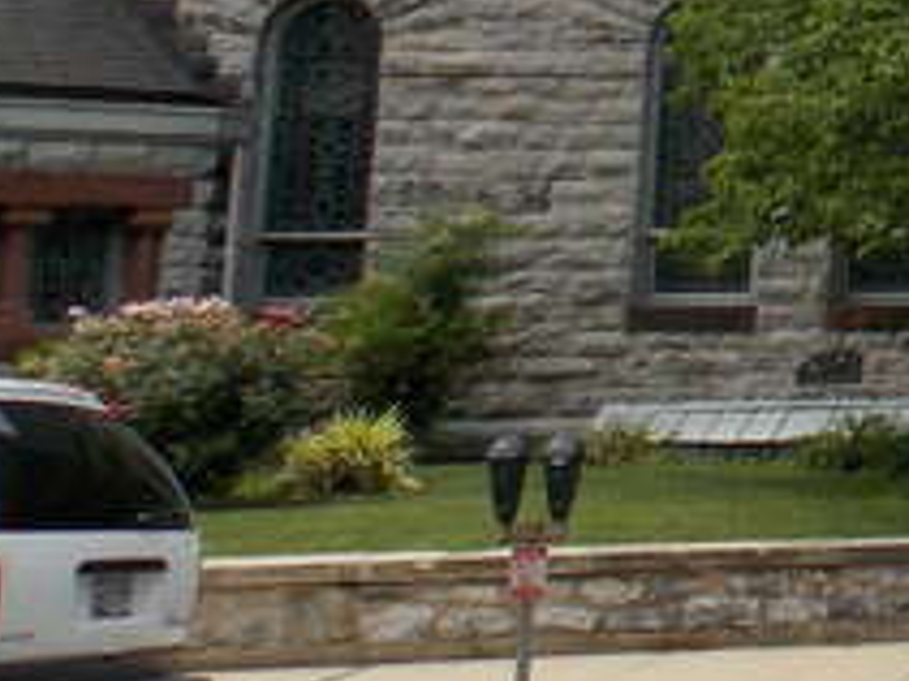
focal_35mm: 91
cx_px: 1689
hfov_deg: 17.2
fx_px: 2388
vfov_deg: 15.8
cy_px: -69
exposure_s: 1/640
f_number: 3.1
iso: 80
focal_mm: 4.3
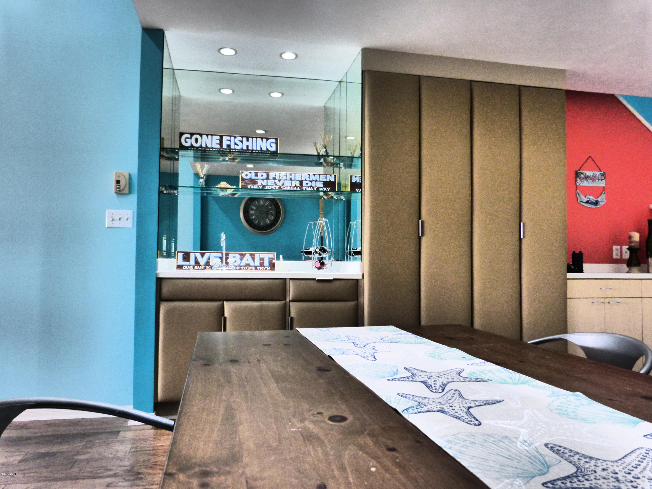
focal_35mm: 26
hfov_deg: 67.3
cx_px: 326
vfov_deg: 53.1
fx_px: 490
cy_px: 244
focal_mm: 4.5
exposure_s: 1/20
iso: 400
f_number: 2.8
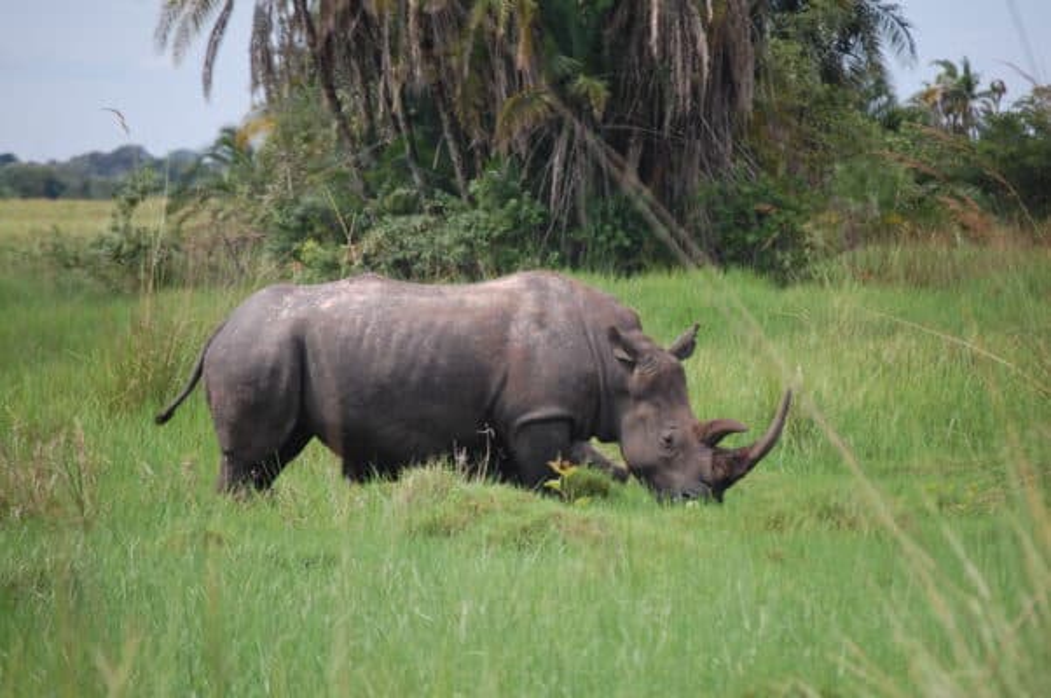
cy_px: 349
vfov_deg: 4.9
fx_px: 8093
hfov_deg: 7.4
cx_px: 526
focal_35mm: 278
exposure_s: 1/1000
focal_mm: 185
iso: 400
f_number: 5.6
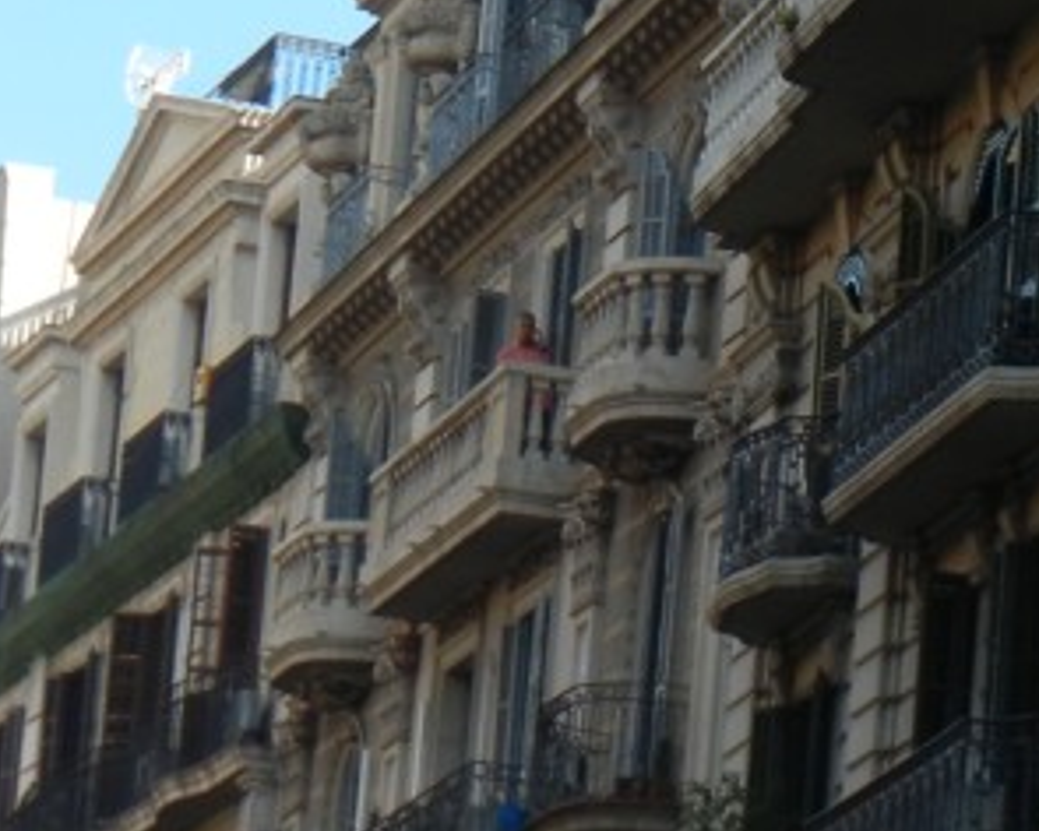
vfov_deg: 5.9
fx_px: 8026
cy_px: 778
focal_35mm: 261
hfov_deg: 7.4
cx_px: 666
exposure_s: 1/343
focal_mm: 13.9
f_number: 4.3
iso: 160
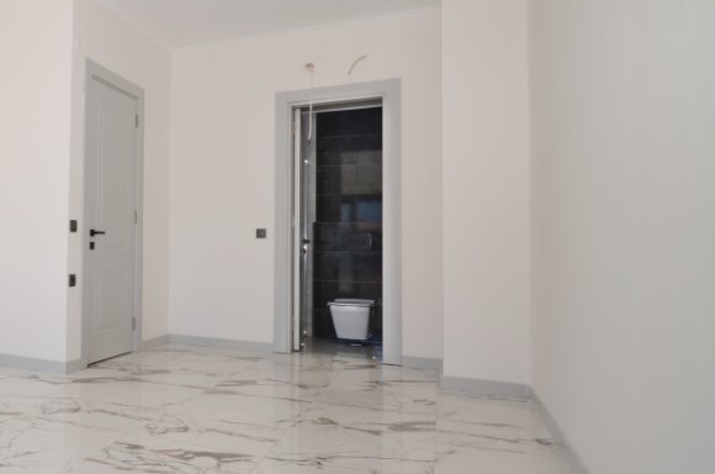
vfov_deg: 43.3
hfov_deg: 52.7
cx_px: 44
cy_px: 207
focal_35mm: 30
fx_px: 595
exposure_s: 1/125
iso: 125
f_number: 5.6
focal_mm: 10
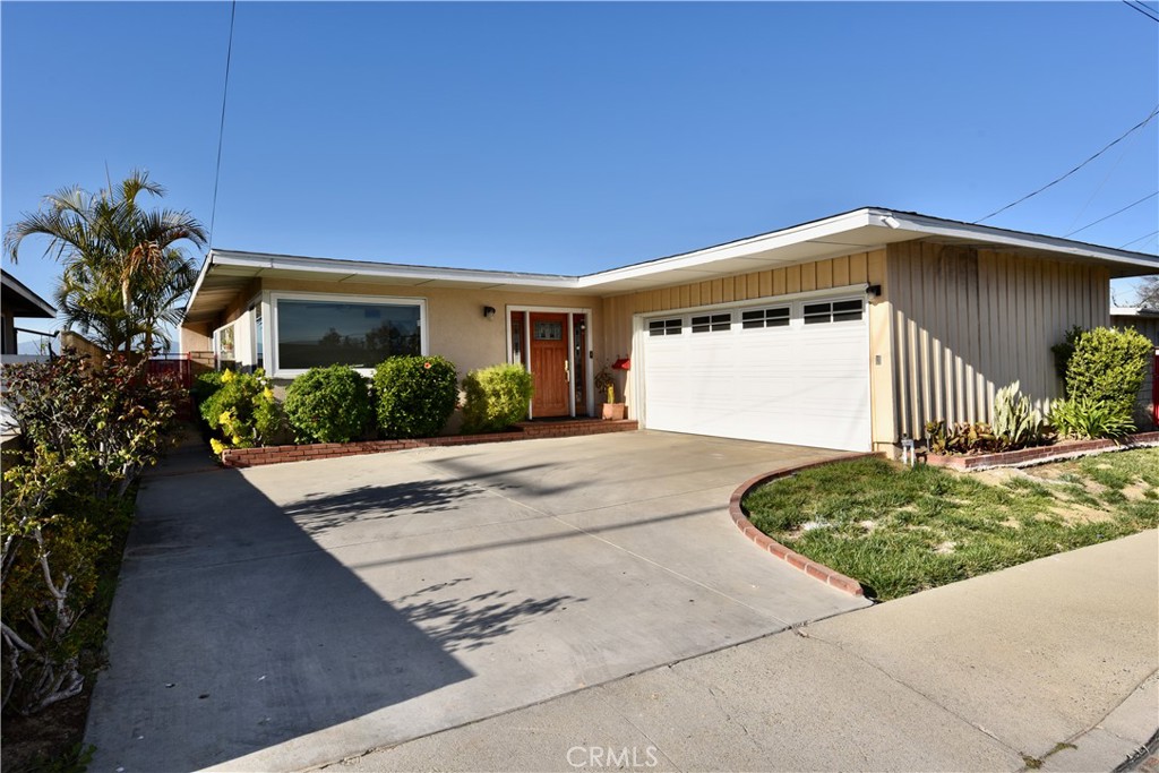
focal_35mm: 21
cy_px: 386
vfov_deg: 59.5
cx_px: 580
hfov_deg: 81.2
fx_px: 676
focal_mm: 21
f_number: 11
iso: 100
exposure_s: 1/200
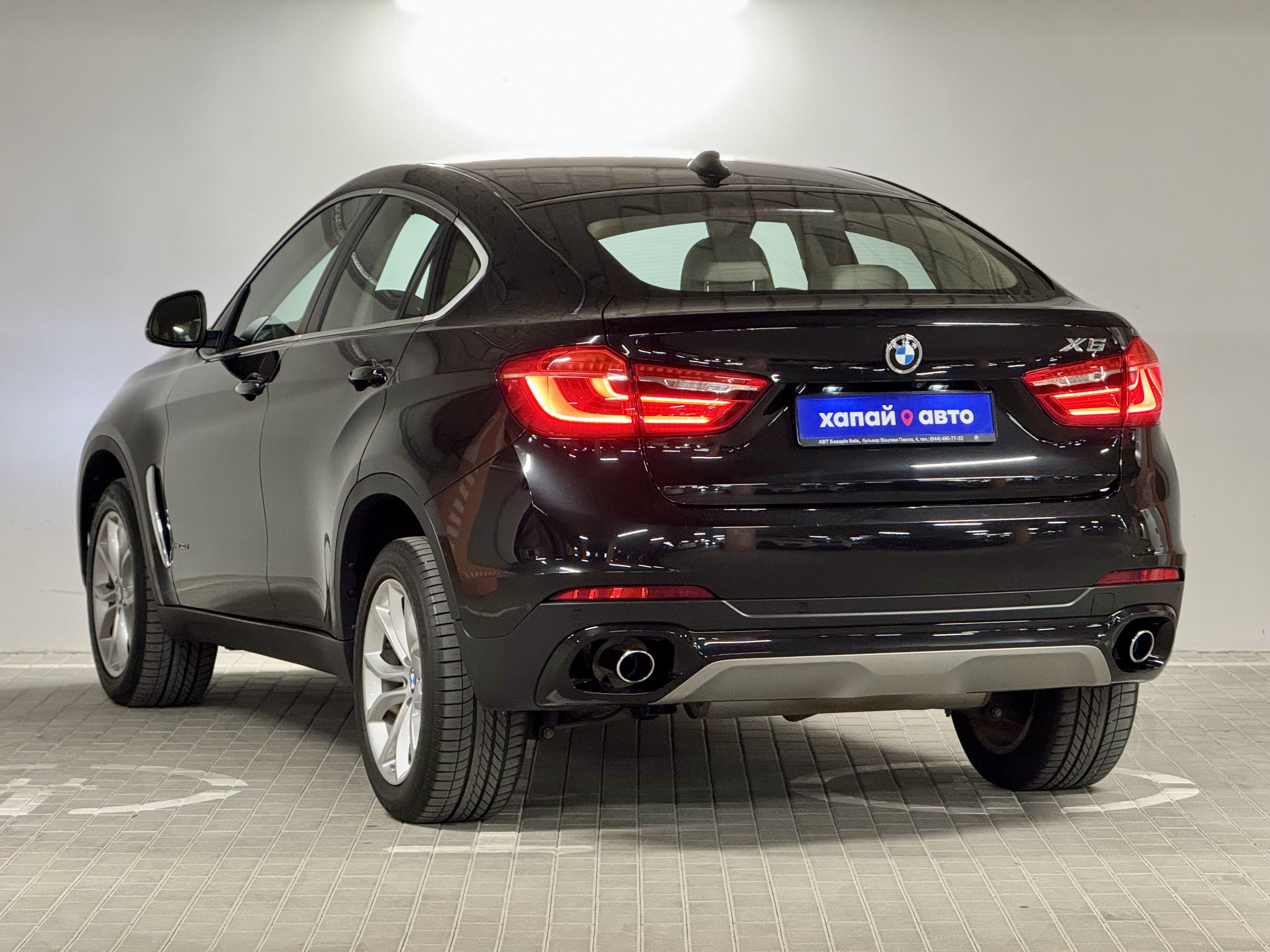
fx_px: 4403
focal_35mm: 120
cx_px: 635
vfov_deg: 12.3
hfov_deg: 16.4
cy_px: 476
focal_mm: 15.66
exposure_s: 1/50
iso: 400
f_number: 2.8
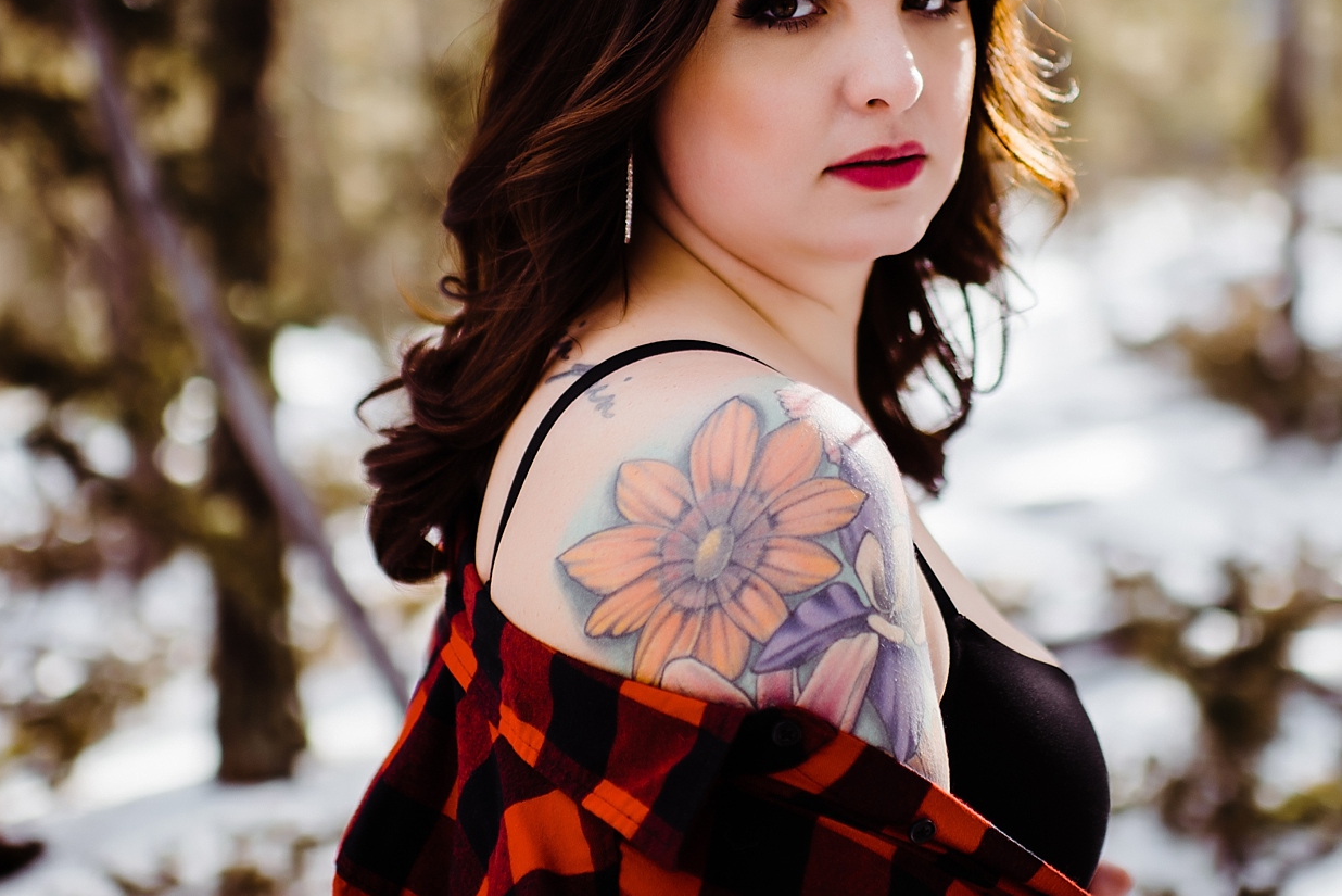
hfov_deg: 34.4
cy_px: 283
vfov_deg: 23.3
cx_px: 780
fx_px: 2163
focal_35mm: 58
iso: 100
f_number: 1.4
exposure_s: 1/1000
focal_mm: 35
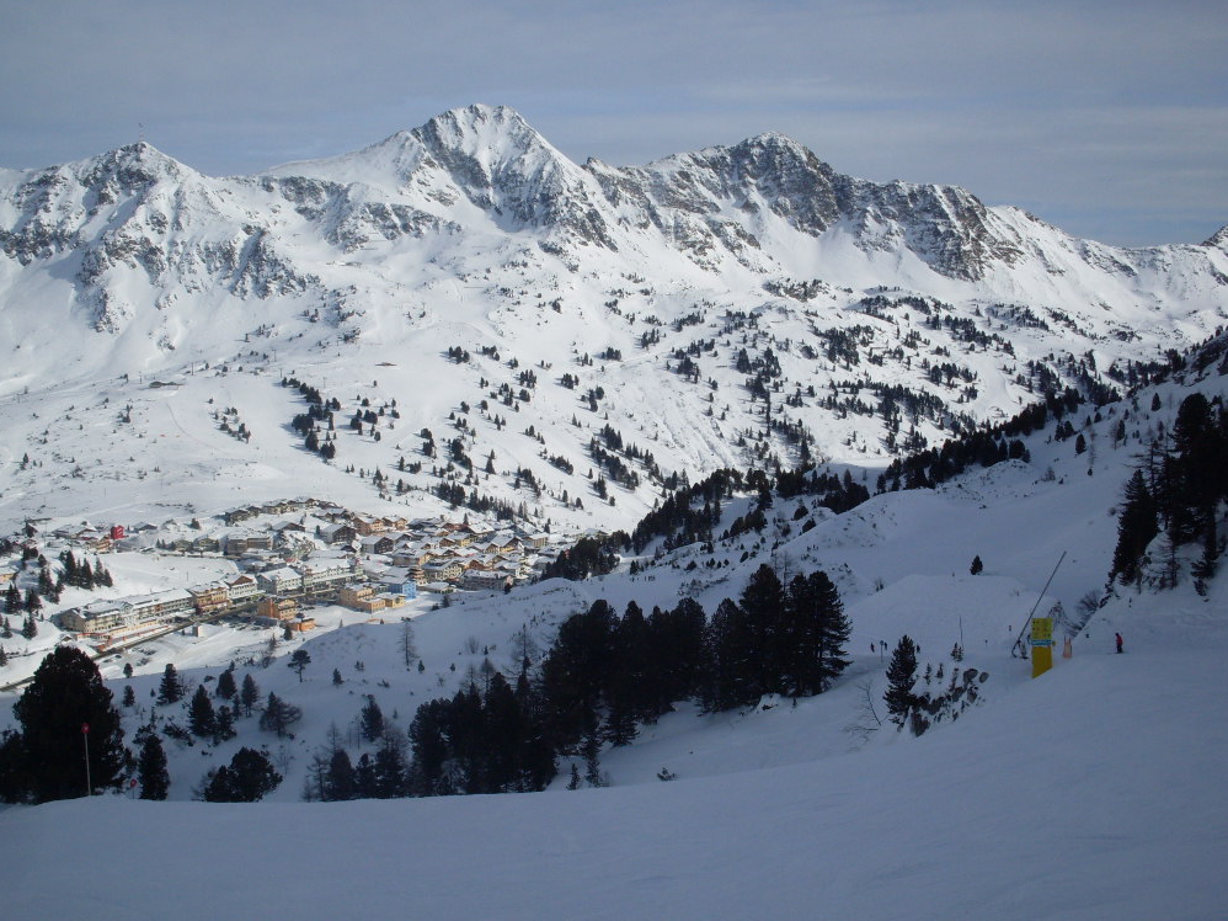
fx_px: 1383
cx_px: 602
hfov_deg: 47.9
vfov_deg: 36.8
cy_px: 458
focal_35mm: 39
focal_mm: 6.3
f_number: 8.4
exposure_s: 1/500
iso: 80
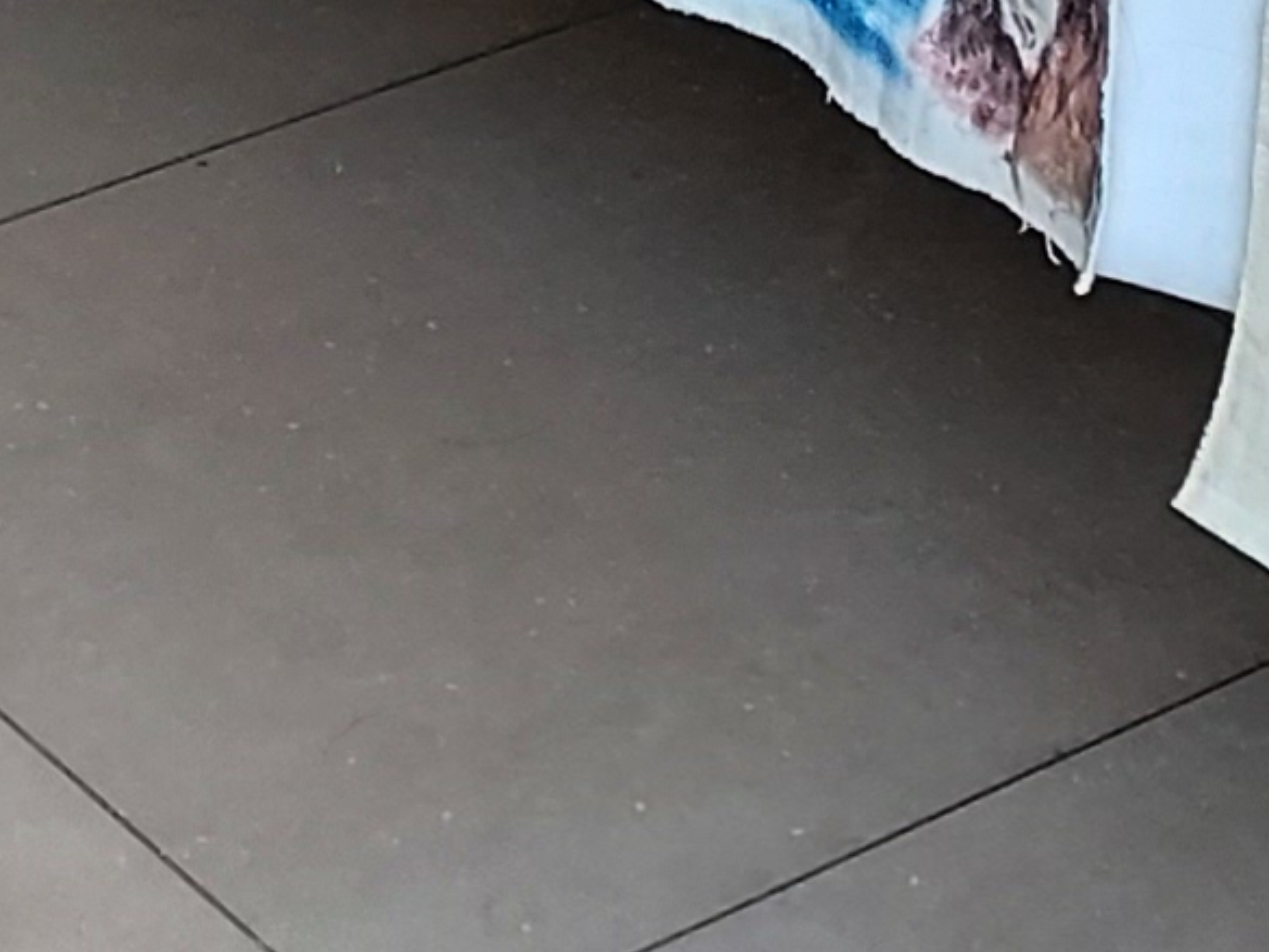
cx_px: 744
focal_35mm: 164
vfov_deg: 7.7
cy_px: -2108
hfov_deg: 12.0
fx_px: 6013
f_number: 1.8
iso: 64
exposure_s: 1/100
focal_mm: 4.6
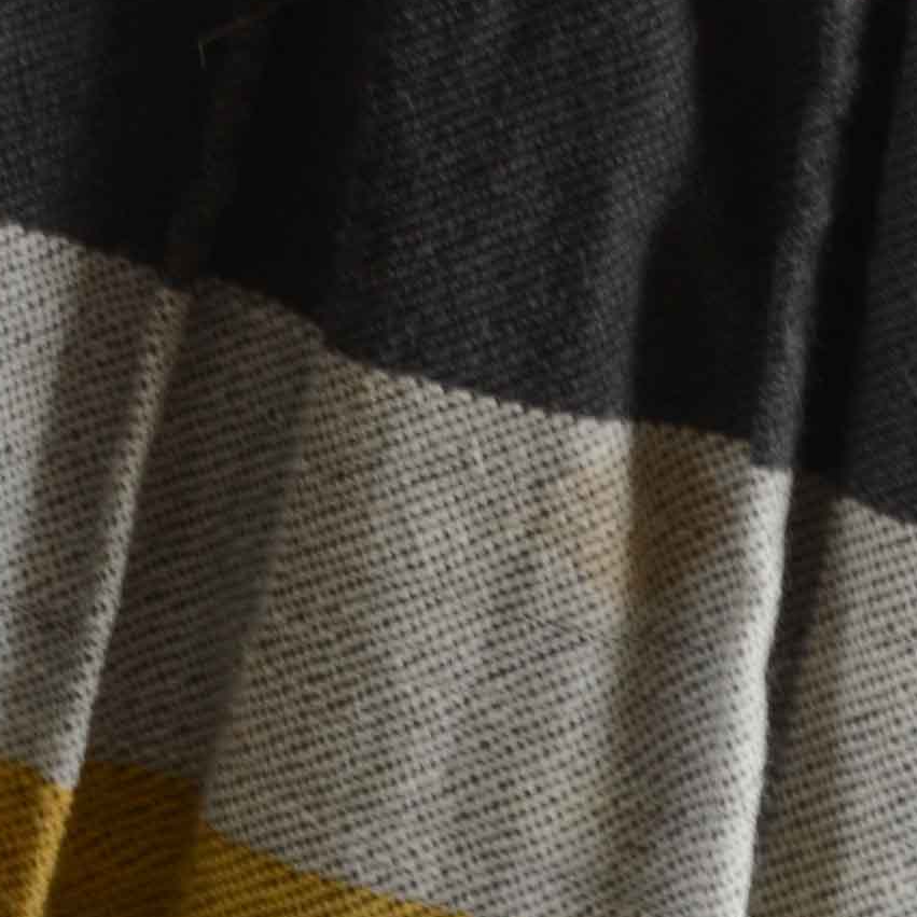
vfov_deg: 2.3
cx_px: -95
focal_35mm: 773
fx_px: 23181
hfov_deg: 2.3
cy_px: -739
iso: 200
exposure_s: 1/160
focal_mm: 105
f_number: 7.1
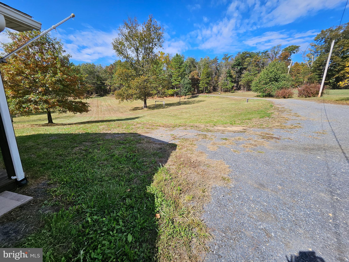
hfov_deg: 106.2
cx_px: 174
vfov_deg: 89.9
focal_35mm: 13
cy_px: 131
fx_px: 131
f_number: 2.2
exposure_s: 1/1033
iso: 32
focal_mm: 1.74
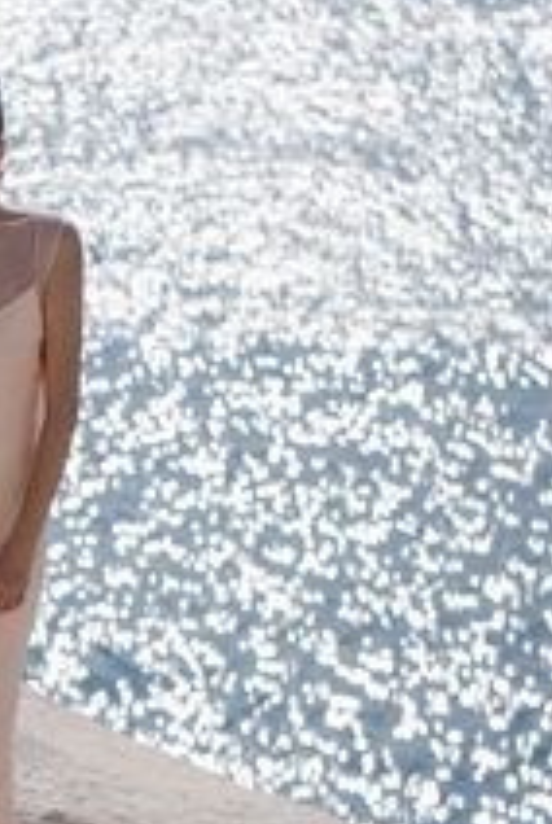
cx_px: -66
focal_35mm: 192
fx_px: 4401
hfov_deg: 7.1
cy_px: 544
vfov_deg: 10.7
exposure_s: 1/6400
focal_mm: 85
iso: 640
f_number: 4
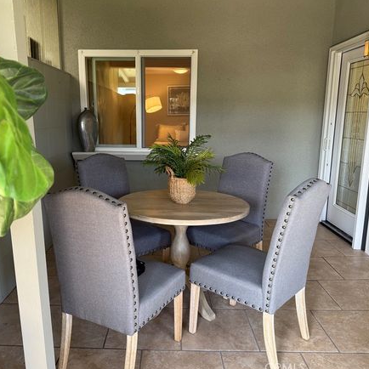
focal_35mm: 29
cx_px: 162
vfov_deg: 55.6
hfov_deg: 55.5
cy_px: 186
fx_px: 350
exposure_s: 1/121
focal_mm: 6.76
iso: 125
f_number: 1.78
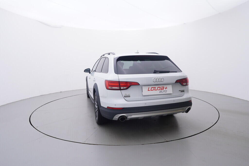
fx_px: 156
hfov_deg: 77.3
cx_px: 124
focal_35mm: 22
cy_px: 83
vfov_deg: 56.2
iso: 200
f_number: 5
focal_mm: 15
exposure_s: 1/80
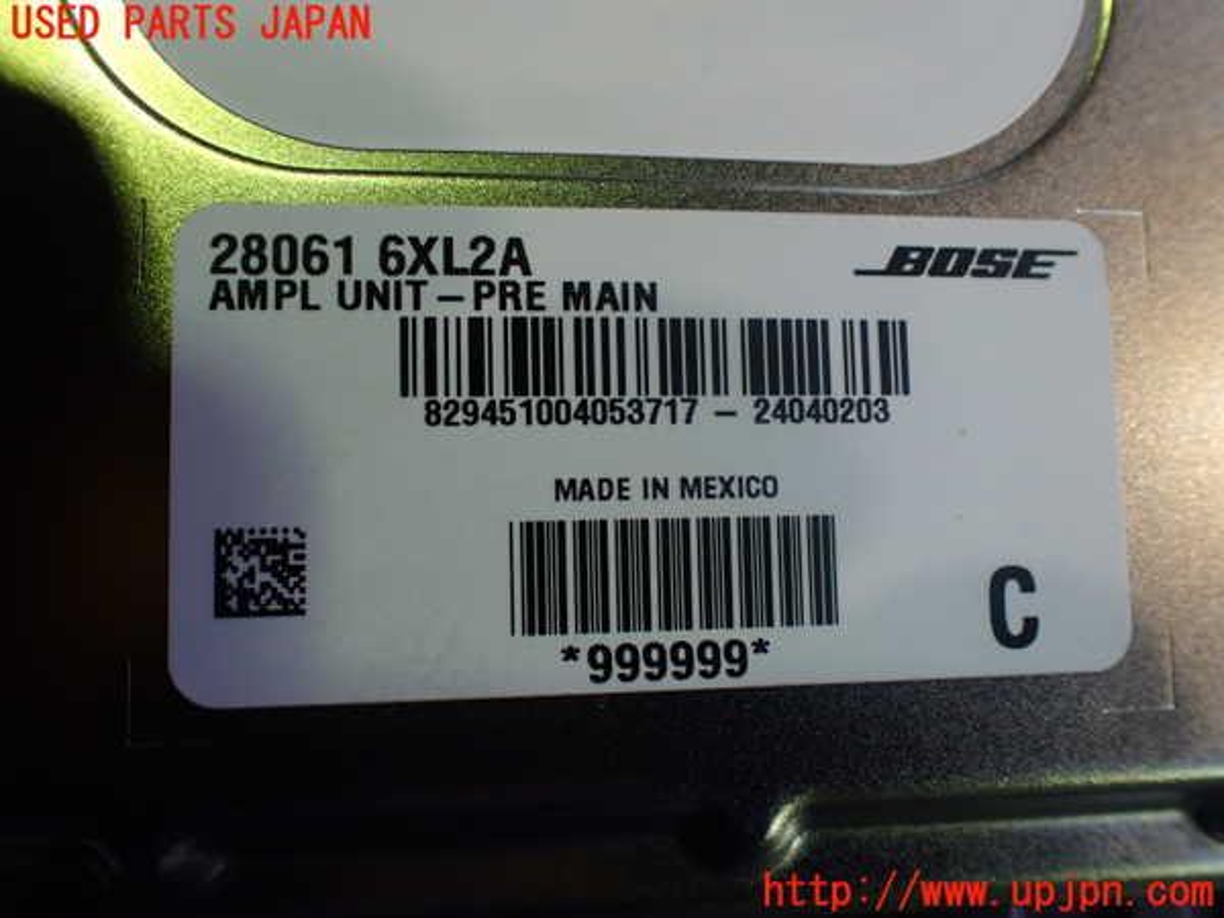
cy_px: 459
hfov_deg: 60.0
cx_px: 612
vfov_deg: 46.8
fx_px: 1061
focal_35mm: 30
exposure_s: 1/125
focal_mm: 5.4
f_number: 2.3
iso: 320
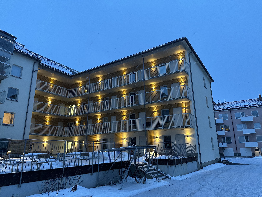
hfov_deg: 71.6
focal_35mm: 24
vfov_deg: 56.8
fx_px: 182
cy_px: 98
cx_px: 131
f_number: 1.78
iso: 250
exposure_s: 1/50
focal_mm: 6.86
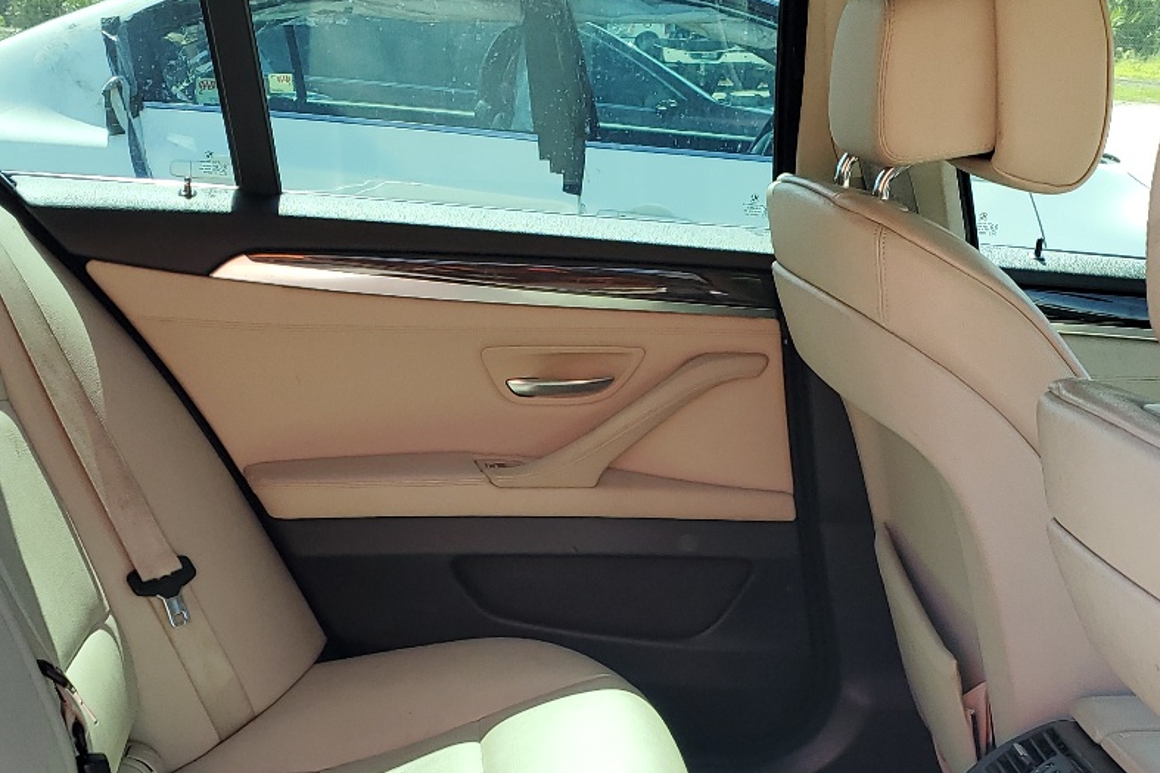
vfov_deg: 23.9
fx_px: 1771
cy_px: 702
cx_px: 570
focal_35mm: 55
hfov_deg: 36.3
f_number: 1.5
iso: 50
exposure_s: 1/294
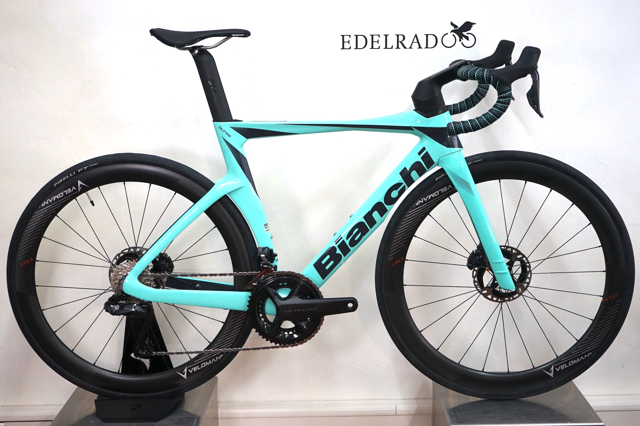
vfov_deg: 25.9
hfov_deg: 38.2
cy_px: 213
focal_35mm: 52
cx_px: 320
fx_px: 924
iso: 1250
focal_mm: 52
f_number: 5
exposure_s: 1/160
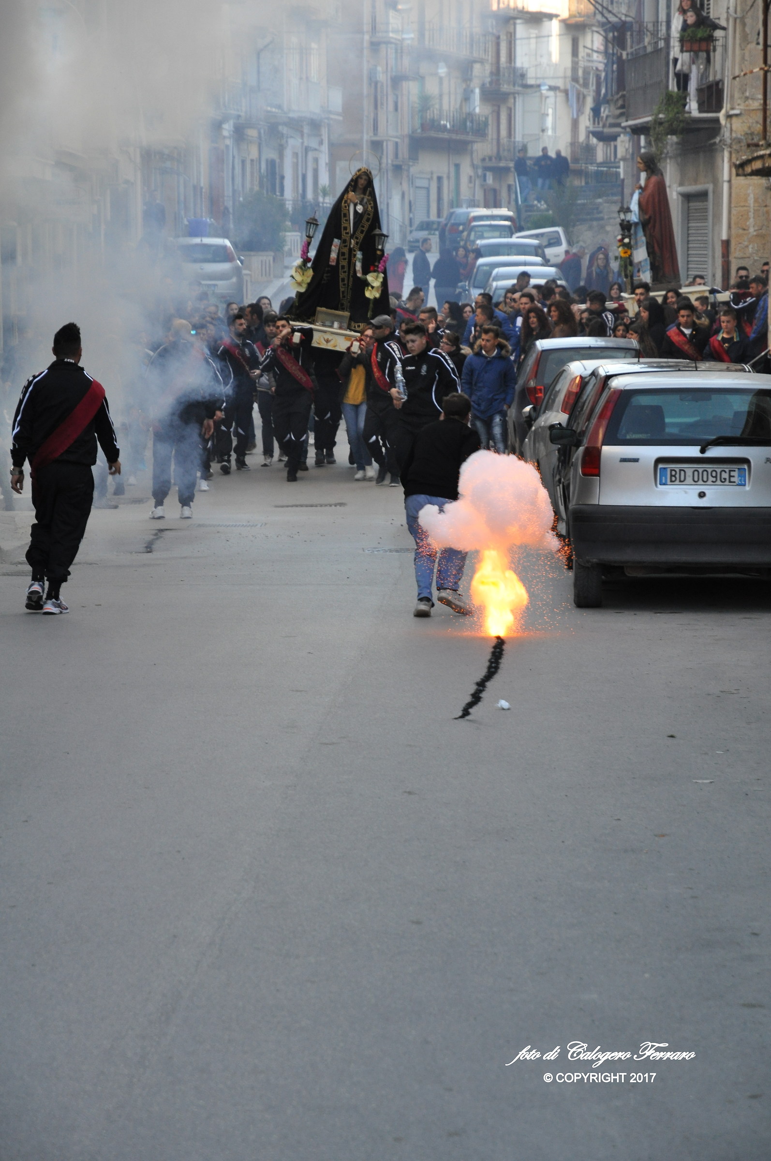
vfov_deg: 16.1
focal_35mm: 128
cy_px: 580
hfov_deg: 10.7
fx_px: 4106
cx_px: 386
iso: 800
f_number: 5.6
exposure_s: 1/200
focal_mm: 85
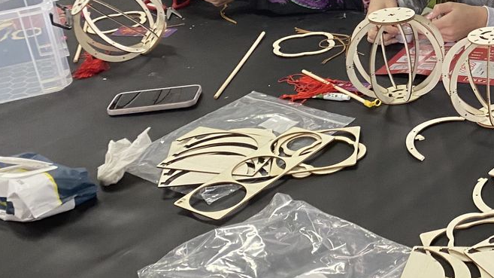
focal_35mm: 69
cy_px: 57
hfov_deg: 27.6
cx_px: 562
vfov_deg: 17.3
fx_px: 903
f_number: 1.8
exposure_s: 1/50
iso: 125
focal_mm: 4.25
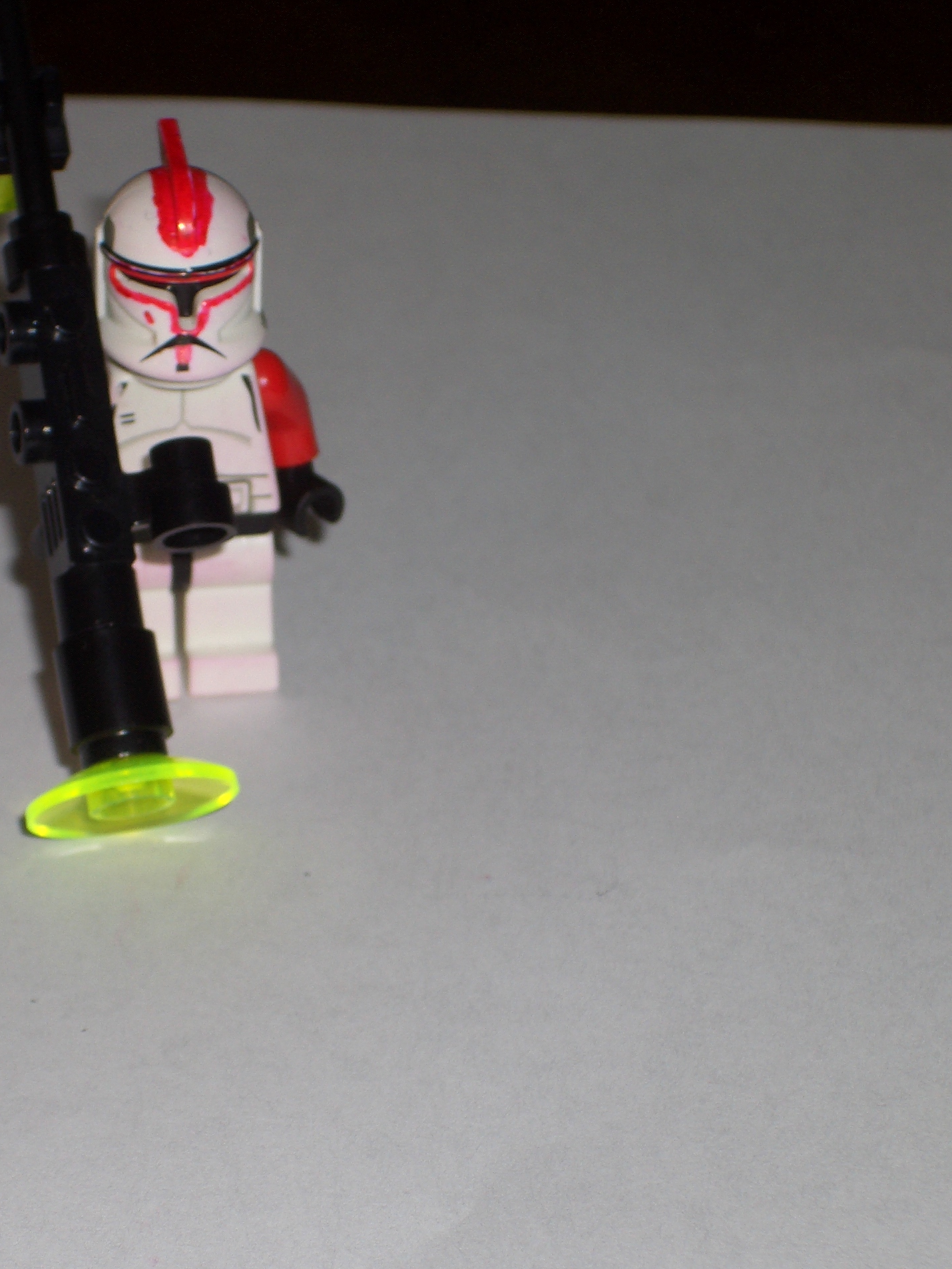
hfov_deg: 10.5
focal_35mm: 141
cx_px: 344
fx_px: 5169
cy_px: 636
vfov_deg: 14.0
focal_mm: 17.4
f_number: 4.8
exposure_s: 1/60
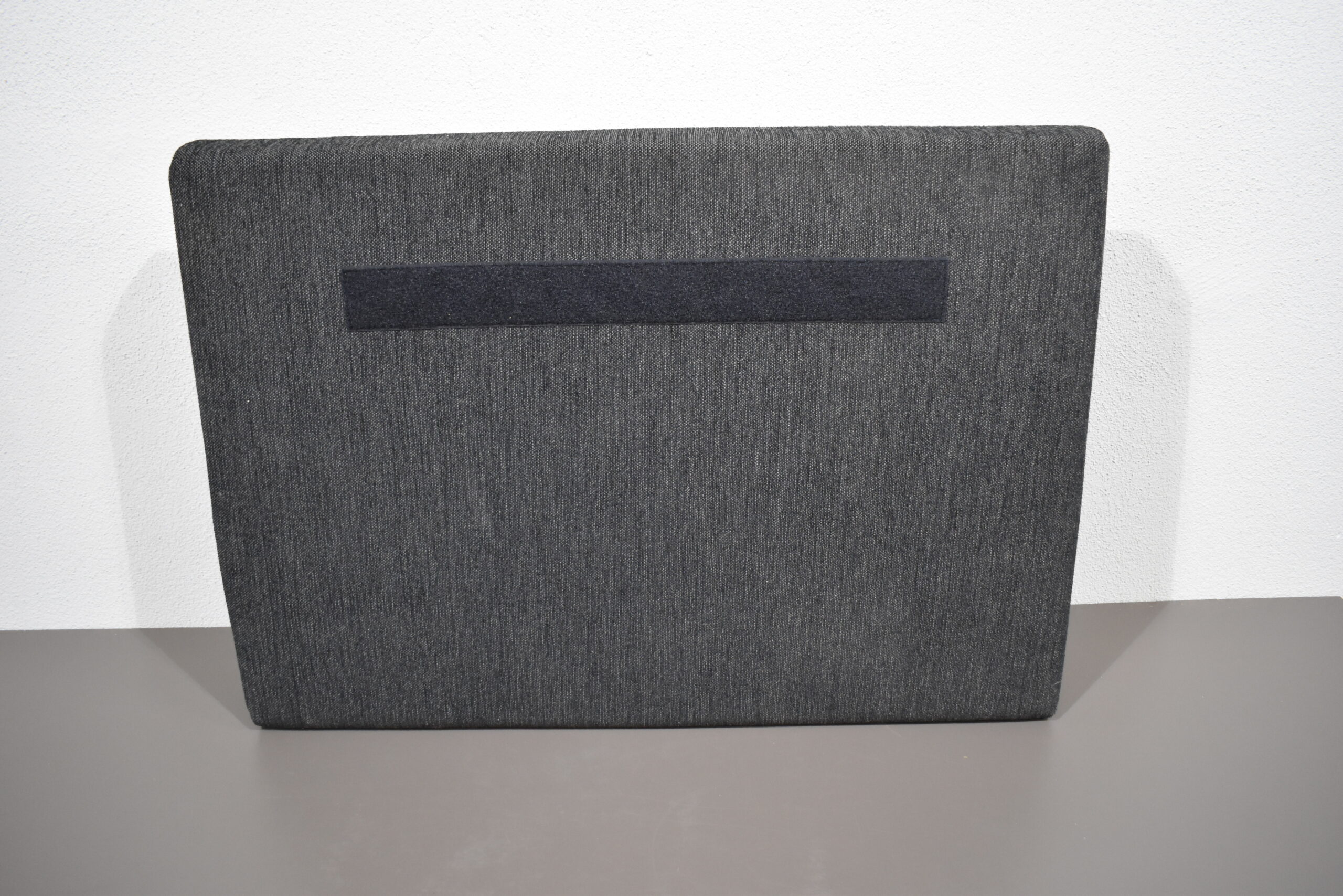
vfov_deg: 43.6
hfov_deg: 61.9
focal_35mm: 30
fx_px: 1119
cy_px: 448
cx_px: 672
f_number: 3.8
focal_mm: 20
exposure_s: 1/125
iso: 1100
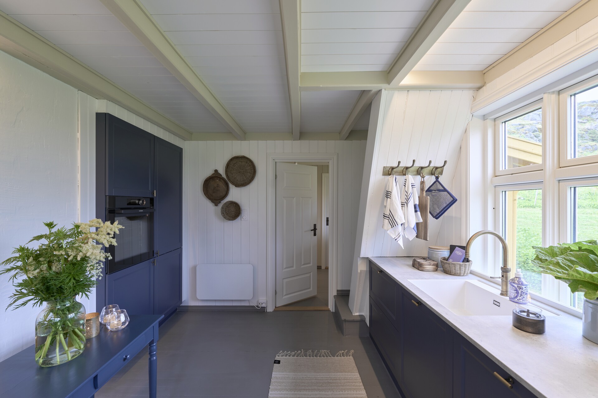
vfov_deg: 77.3
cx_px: 299
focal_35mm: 15
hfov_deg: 100.4
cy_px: 199
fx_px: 249
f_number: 8
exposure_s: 1/6
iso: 400
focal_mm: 14
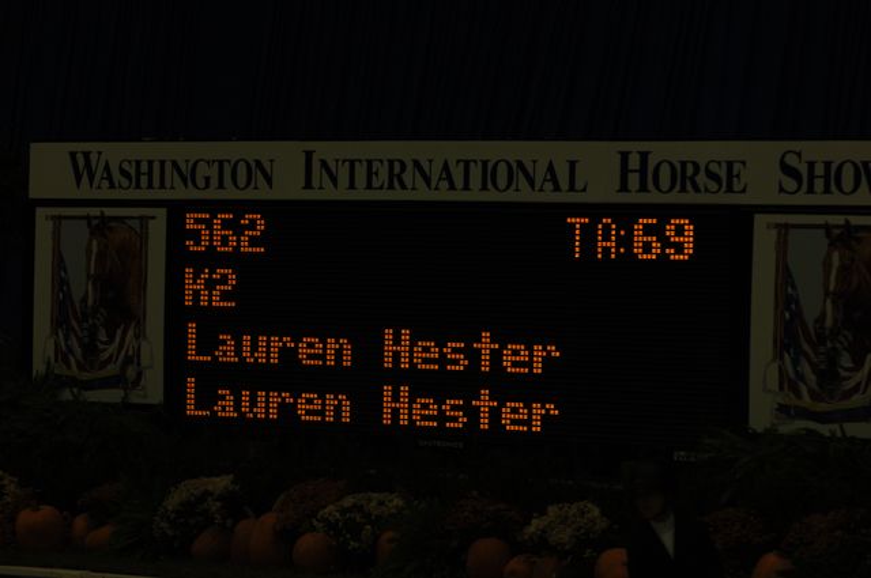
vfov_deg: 6.8
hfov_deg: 10.2
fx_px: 4893
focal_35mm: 202
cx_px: 436
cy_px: 289
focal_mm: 135
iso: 200
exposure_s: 1/250
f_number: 4
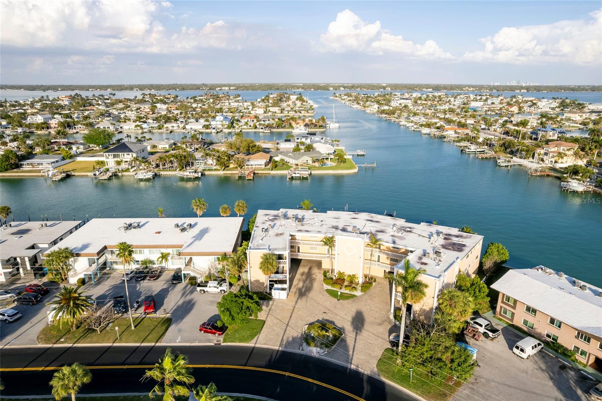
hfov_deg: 78.6
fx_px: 368
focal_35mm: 22
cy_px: 200
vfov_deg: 57.2
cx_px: 301
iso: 100
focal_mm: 8.38
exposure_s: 1/2000
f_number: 2.8
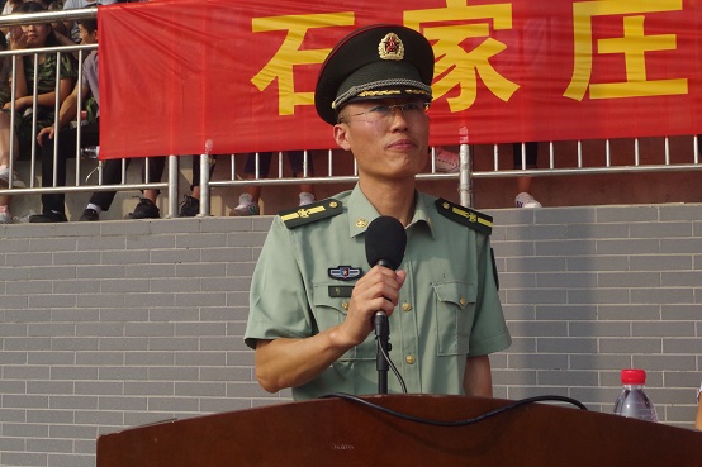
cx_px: 351
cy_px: 234
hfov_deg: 40.4
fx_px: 955
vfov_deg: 27.5
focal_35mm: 49
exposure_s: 1/1600
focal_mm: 32.5
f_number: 11
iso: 1600
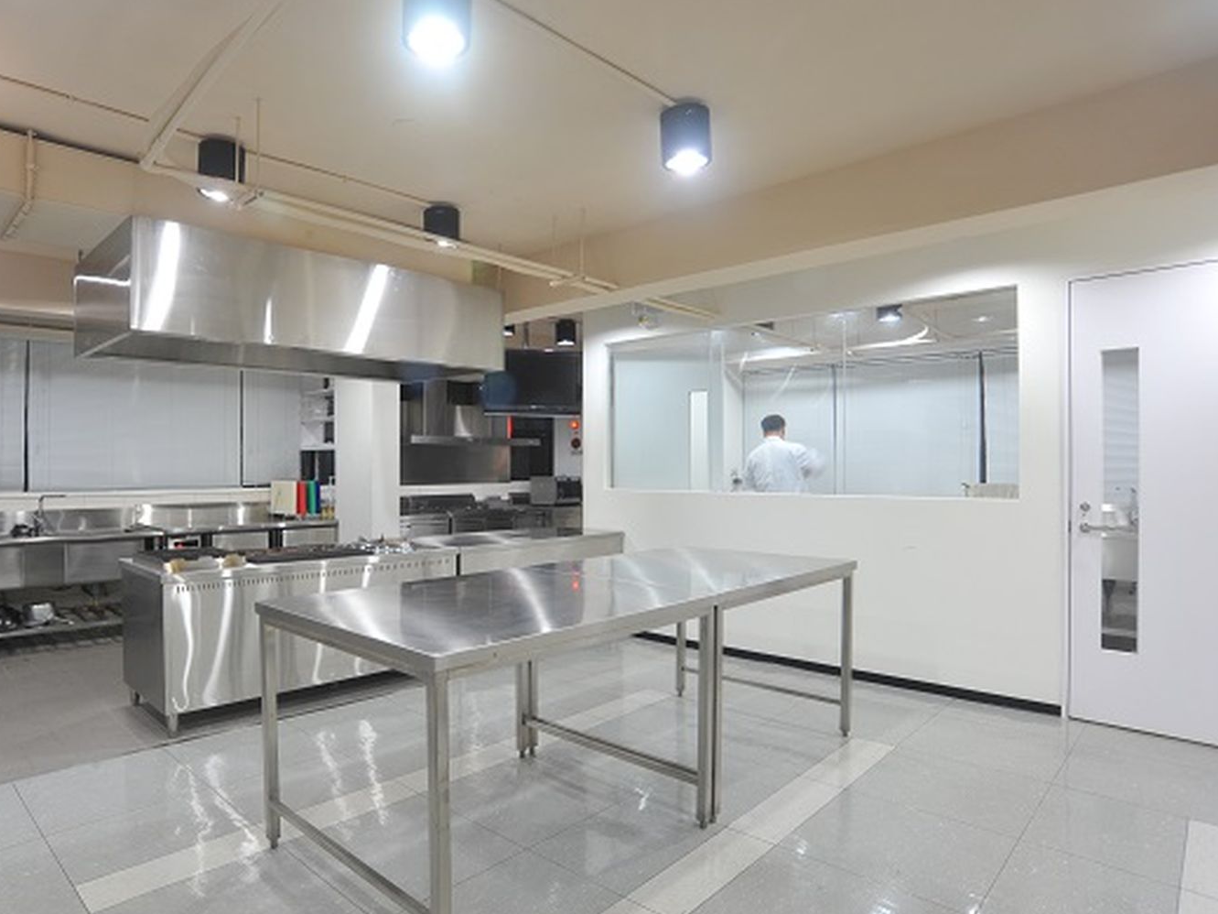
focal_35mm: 20
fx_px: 704
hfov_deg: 81.2
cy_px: 464
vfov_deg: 66.0
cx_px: 518
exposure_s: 1/6
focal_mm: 18
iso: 800
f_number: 11
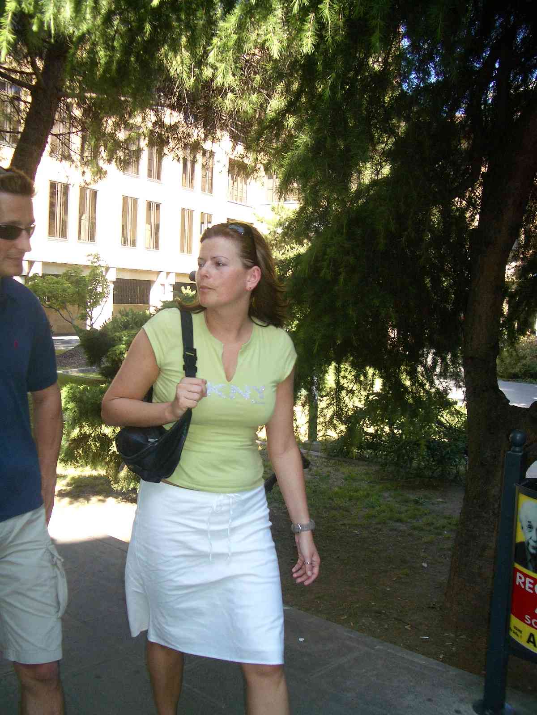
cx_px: 268
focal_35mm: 35
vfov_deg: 52.6
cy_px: 358
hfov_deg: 40.7
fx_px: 724
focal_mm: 5.8
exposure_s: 1/250
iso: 100
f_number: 2.6
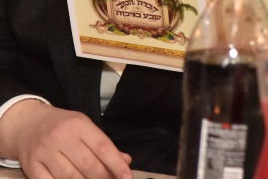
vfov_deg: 3.4
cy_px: -141
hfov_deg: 5.1
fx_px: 2992
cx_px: 178
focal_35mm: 402
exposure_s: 1/125
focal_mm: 105
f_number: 4
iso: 1250
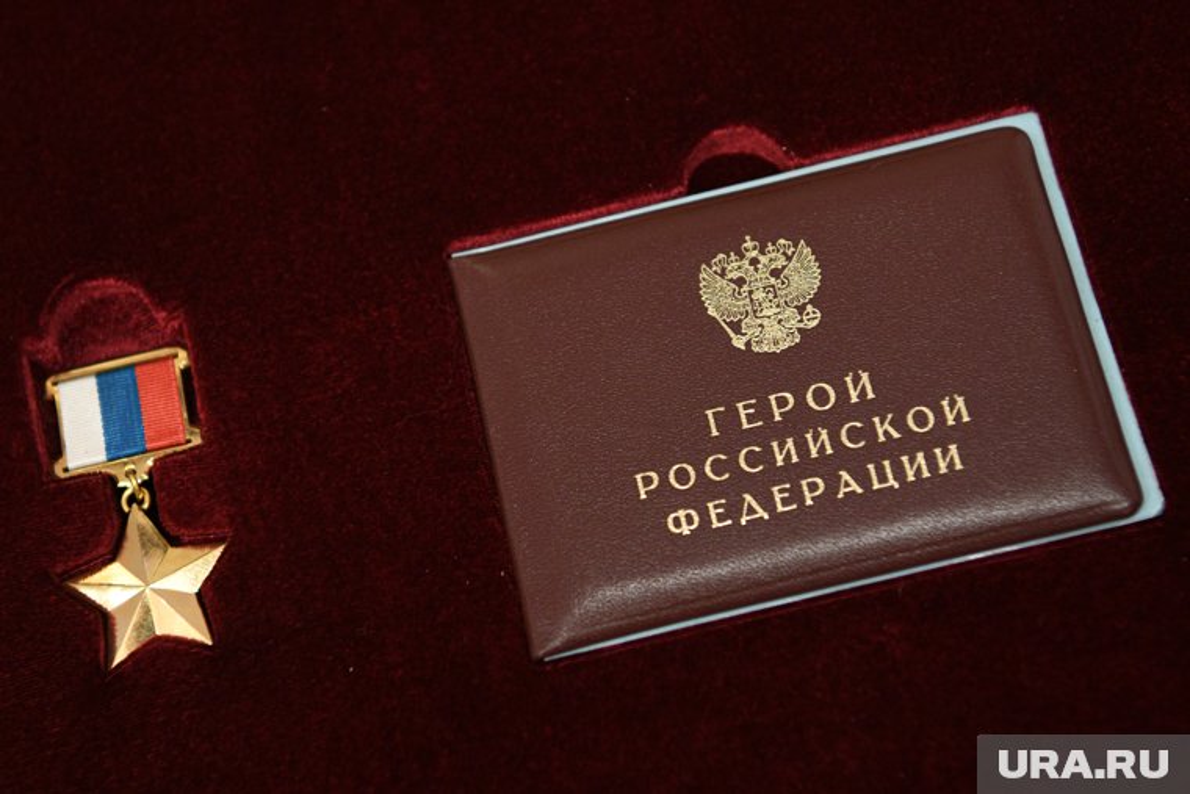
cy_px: 397
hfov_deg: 35.6
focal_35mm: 56
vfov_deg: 24.2
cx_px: 595
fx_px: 1851
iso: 1600
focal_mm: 56
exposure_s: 1/125
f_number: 3.5
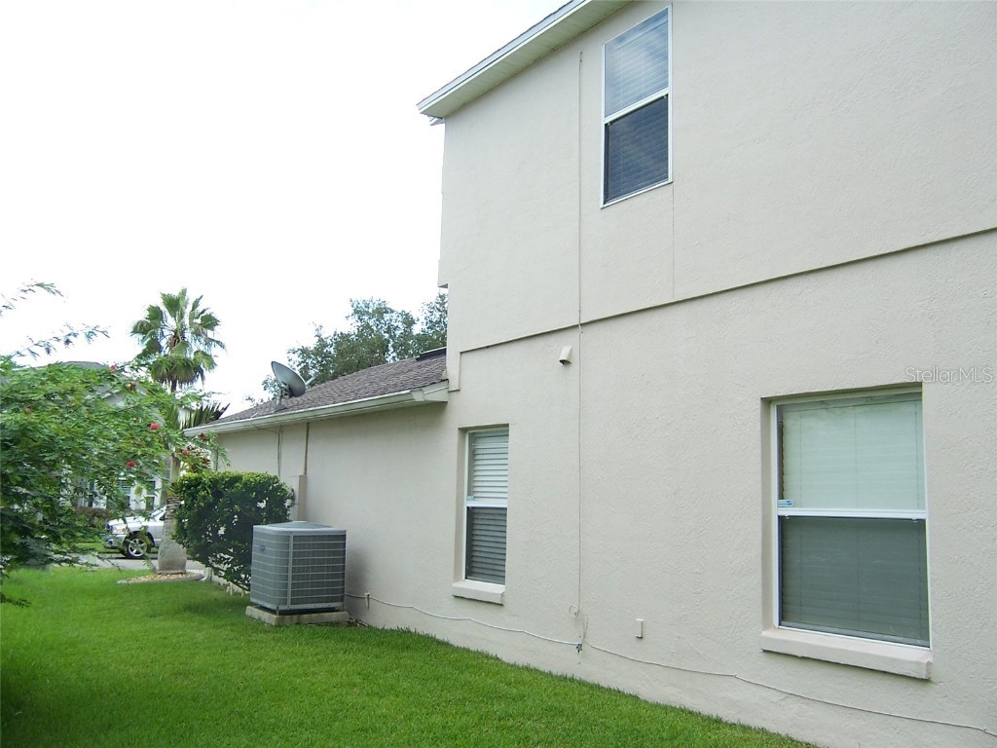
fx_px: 950
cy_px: 374
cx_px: 498
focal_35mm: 33
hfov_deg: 55.4
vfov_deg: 42.9
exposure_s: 1/180
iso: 80
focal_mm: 5.5
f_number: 3.4
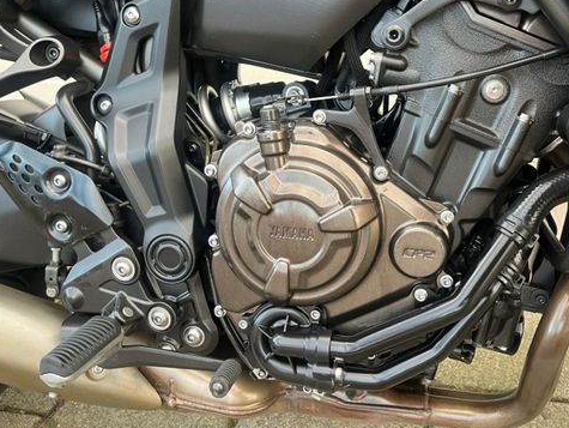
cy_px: 157
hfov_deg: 52.1
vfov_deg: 40.4
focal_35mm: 35
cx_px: 349
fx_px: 576
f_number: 1.6
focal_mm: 5.1
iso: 125
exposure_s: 1/85
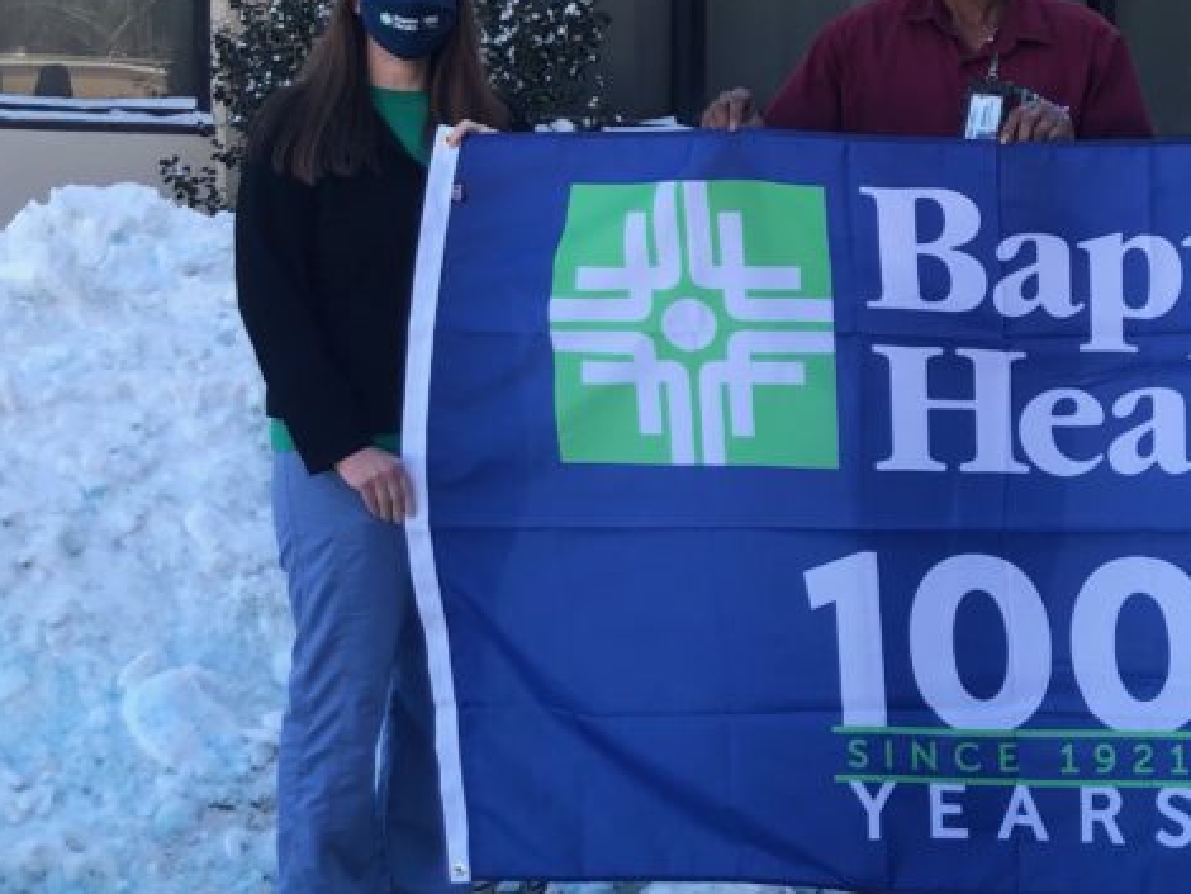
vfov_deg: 24.0
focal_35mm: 61
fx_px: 2100
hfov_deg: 30.5
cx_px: 1039
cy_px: 370
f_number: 1.8
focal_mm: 3.99
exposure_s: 1/401
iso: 20
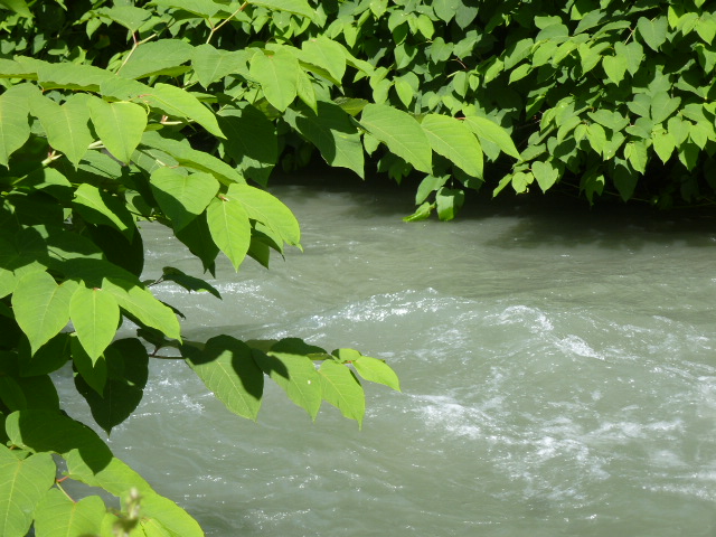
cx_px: 358
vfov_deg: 14.2
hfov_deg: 18.9
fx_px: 2151
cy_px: 268
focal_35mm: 104
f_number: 5
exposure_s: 1/320
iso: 125
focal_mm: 18.7
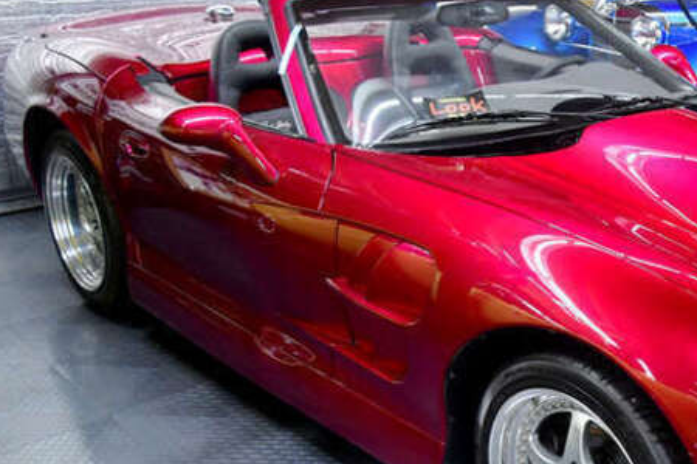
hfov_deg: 38.5
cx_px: 615
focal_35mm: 48
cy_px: 335
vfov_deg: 27.8
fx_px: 929
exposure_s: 1/8
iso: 3200
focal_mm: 18
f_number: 5.6
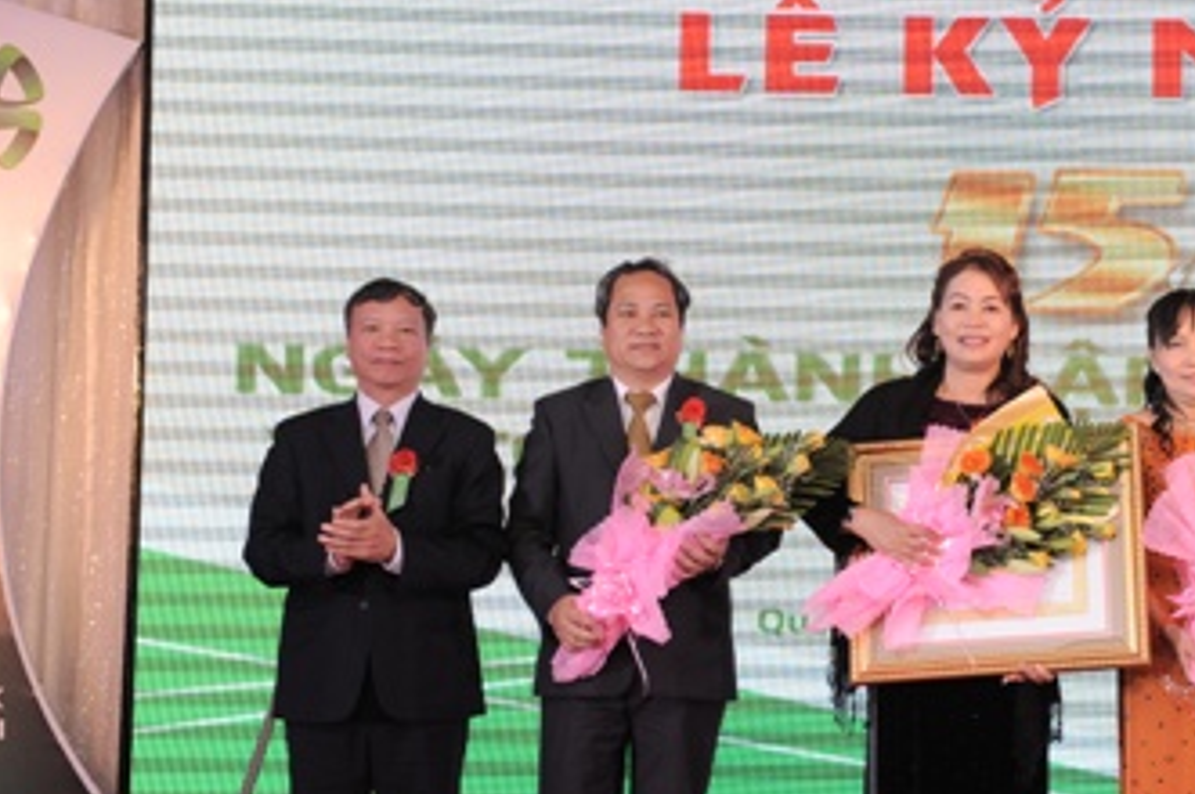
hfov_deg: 21.9
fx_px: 3051
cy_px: 531
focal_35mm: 92
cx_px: 966
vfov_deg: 14.8
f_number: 7.1
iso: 800
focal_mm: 55
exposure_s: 1/100
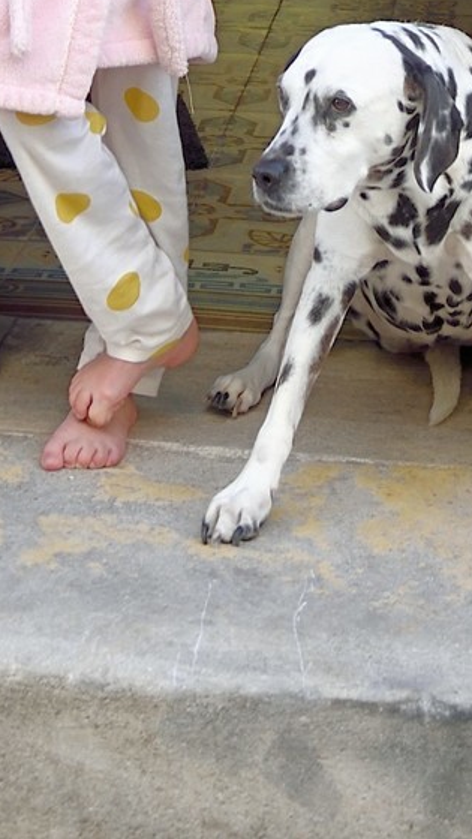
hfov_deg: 7.4
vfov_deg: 11.6
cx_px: -123
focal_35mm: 162
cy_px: -962
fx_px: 3604
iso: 200
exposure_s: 1/160
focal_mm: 36
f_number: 5.6
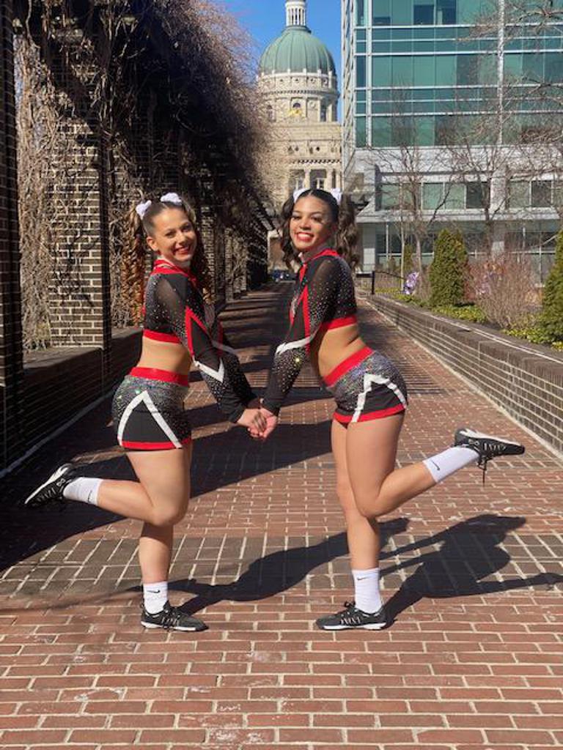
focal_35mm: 52
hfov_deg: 28.0
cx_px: 282
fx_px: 1128
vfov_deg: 36.8
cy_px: 375
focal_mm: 6
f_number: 2
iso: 20
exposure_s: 1/1261
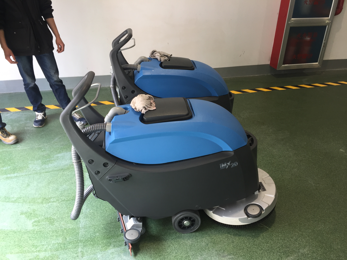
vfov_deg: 48.2
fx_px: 291
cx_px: 174
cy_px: 130
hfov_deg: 61.7
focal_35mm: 29
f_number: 2.2
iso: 40
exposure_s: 1/50
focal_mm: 4.15
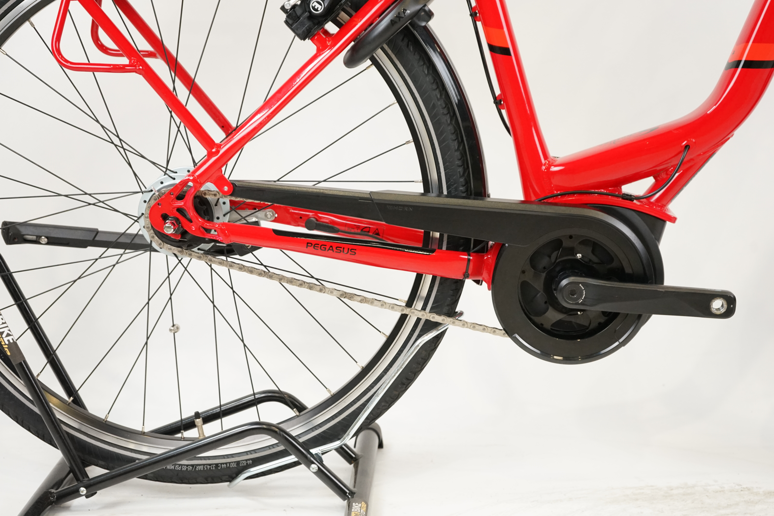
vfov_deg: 21.6
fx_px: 1354
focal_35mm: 63
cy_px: 258
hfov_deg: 31.9
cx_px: 387
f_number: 5.6
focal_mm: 63
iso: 2500
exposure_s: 1/200
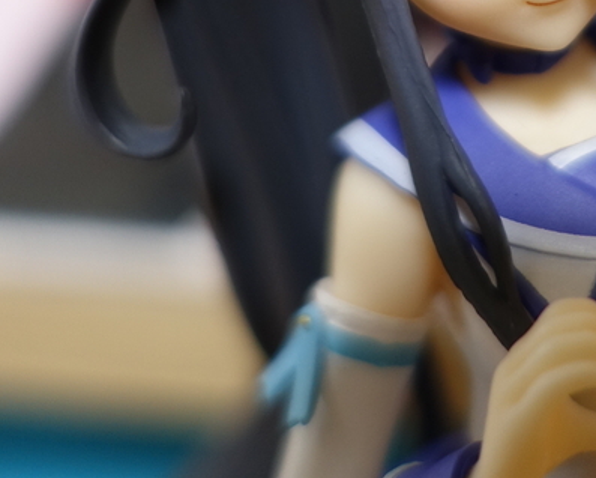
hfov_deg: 27.3
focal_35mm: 68
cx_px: 480
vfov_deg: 20.8
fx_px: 1200
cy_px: -113
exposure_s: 1/30
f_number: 1.8
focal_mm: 8.8
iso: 200
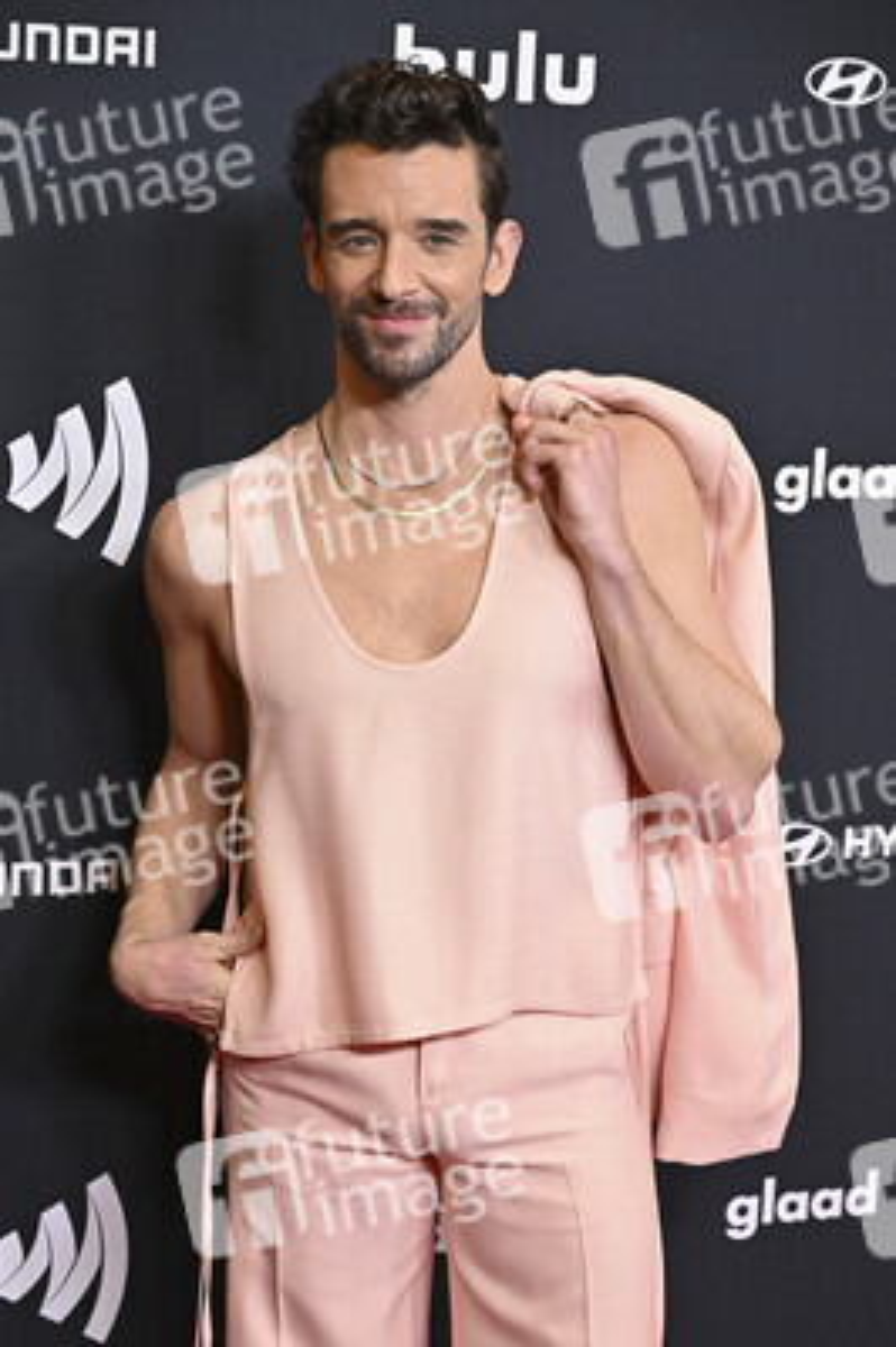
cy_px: 674
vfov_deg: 28.1
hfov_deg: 18.9
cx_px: 448
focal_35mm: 72
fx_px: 2692
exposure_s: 1/250
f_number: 5.6
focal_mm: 72
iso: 4000
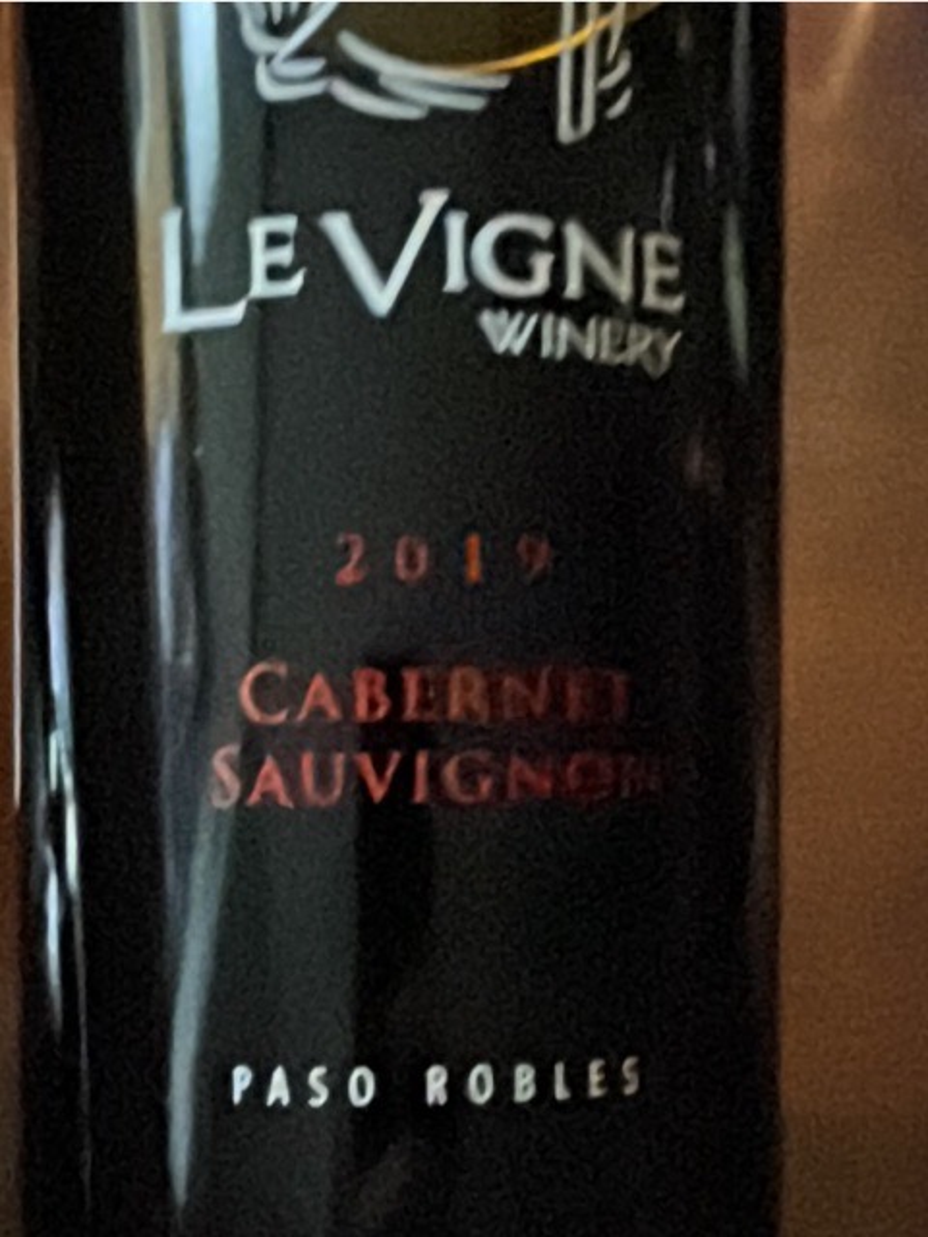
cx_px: 464
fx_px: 1072
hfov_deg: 46.8
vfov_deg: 60.0
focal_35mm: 30
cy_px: 618
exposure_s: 1/40
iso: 2500
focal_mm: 1.54
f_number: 2.4
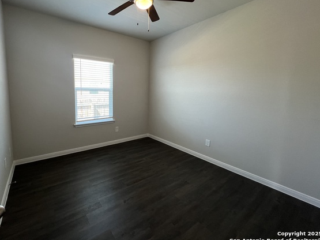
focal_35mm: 15
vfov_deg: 81.4
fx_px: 139
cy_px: 106
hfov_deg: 97.6
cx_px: 139
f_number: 1.8
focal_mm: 1.57
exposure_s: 1/120
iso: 200
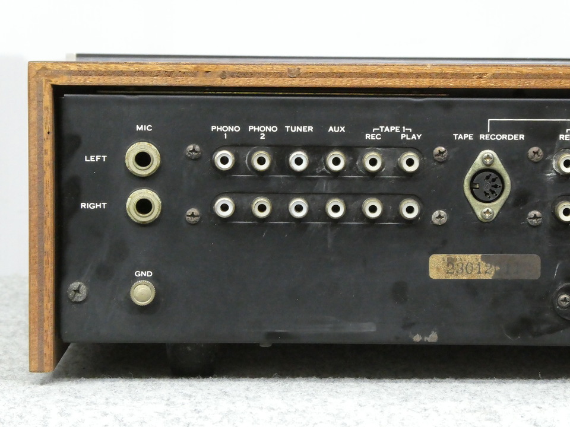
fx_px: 2486
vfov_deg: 9.8
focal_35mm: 151
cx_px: 285
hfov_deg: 13.1
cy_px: 214
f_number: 7.1
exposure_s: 1/8
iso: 1600
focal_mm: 27.1
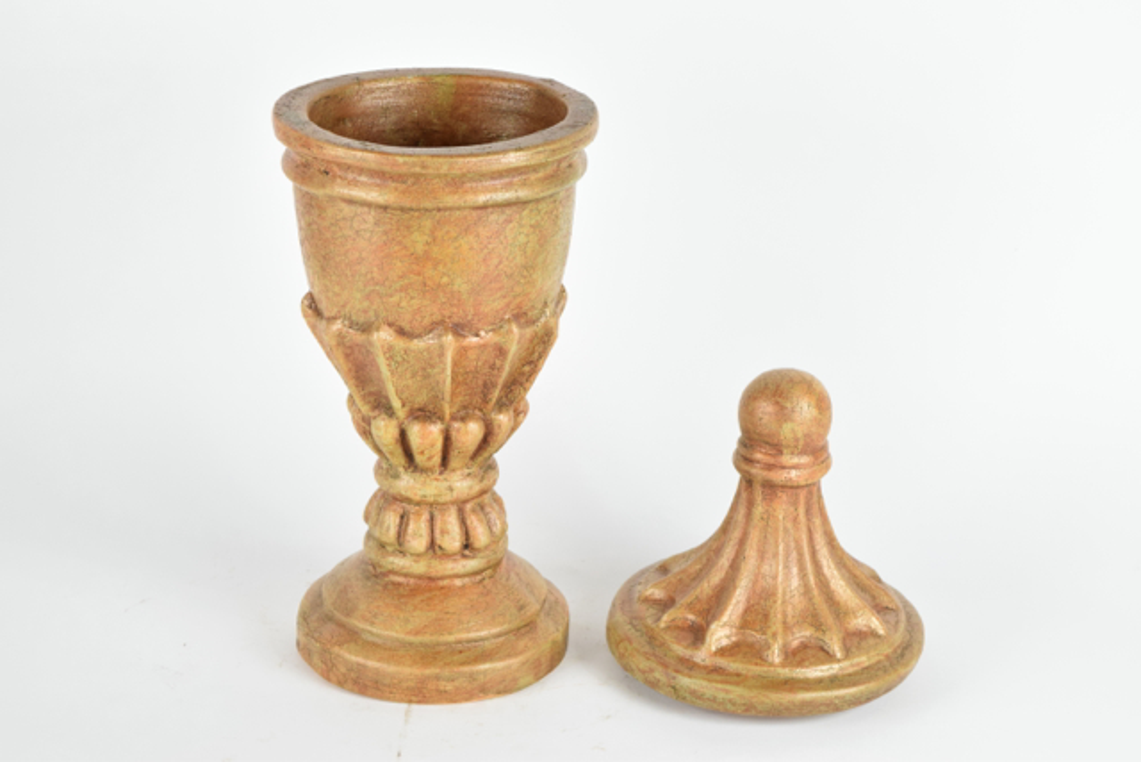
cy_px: 381
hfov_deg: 24.6
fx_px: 2615
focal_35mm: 82
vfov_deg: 16.6
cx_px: 570
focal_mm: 55
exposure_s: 1/125
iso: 800
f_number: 8
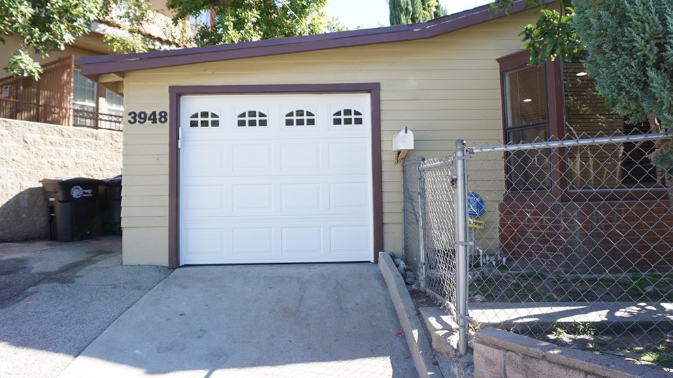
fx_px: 464
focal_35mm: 26
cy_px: 171
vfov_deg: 44.3
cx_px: 327
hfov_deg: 71.9
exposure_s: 1/80
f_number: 5.6
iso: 100
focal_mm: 16
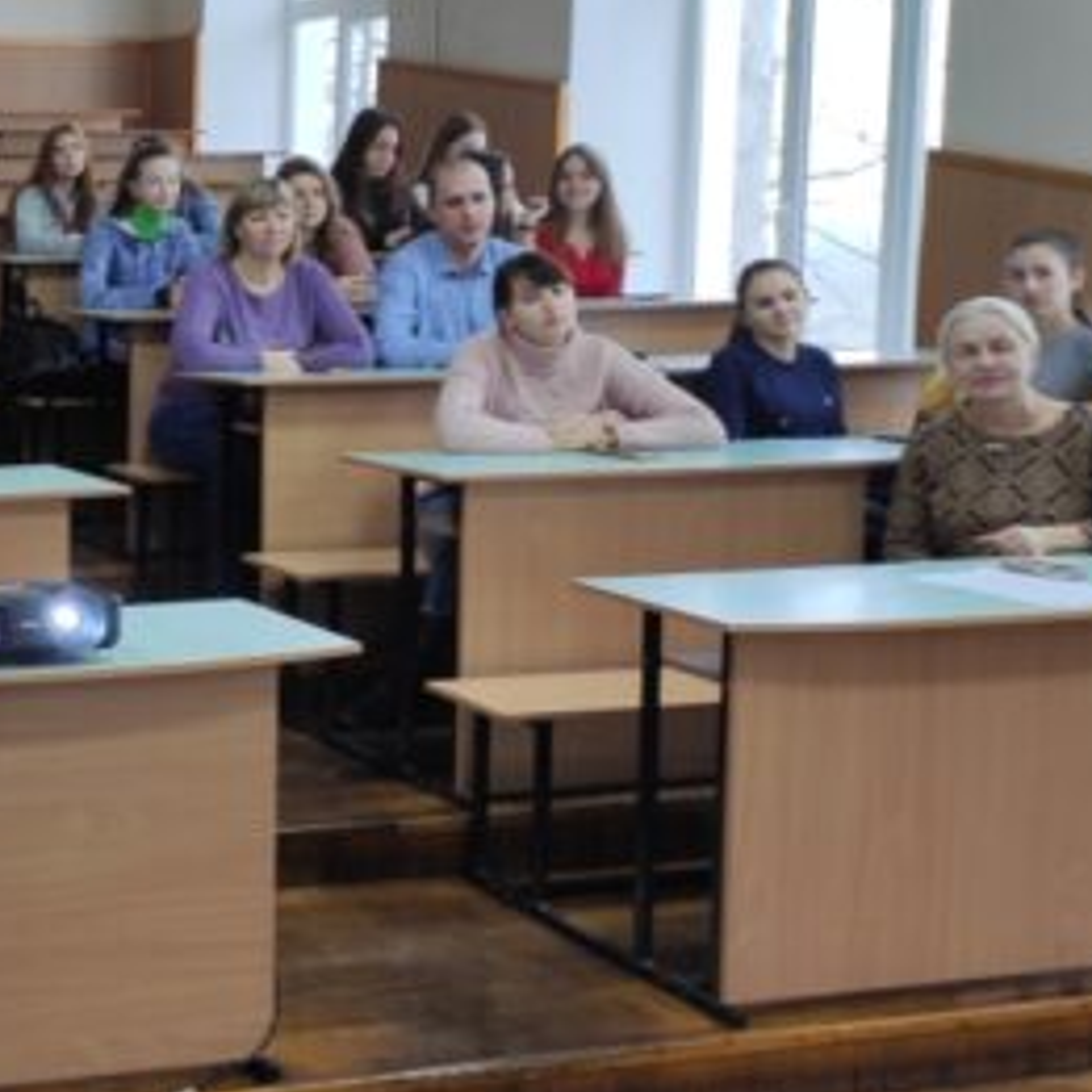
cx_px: -230
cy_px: 393
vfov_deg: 30.9
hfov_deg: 27.3
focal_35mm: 55
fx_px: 1963
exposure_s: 1/33
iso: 198
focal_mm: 4.74
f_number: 1.79
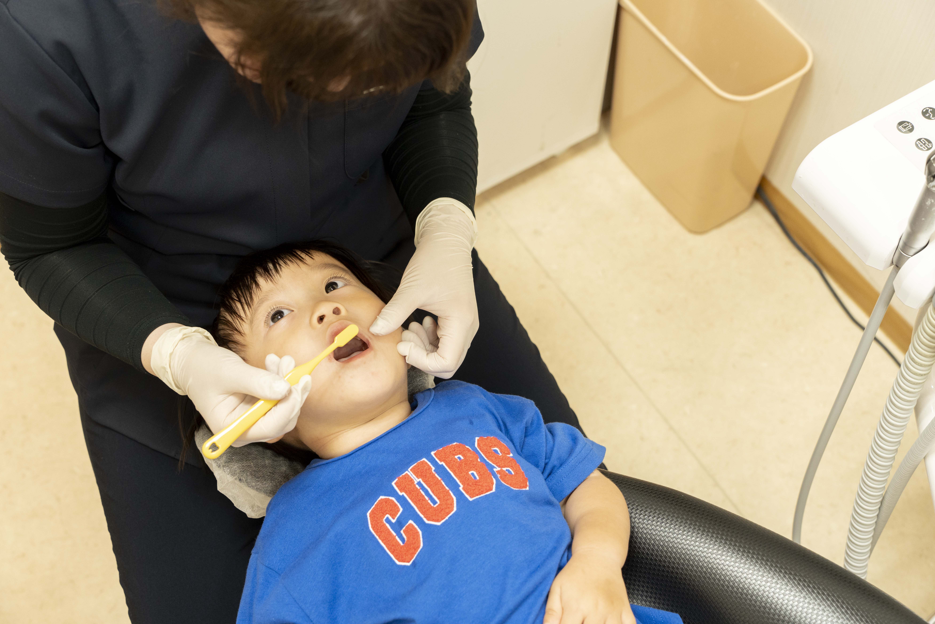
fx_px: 1143
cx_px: 468
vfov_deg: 30.5
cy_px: 312
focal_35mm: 44
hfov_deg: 44.5
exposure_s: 1/100
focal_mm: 44
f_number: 5.6
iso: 2000
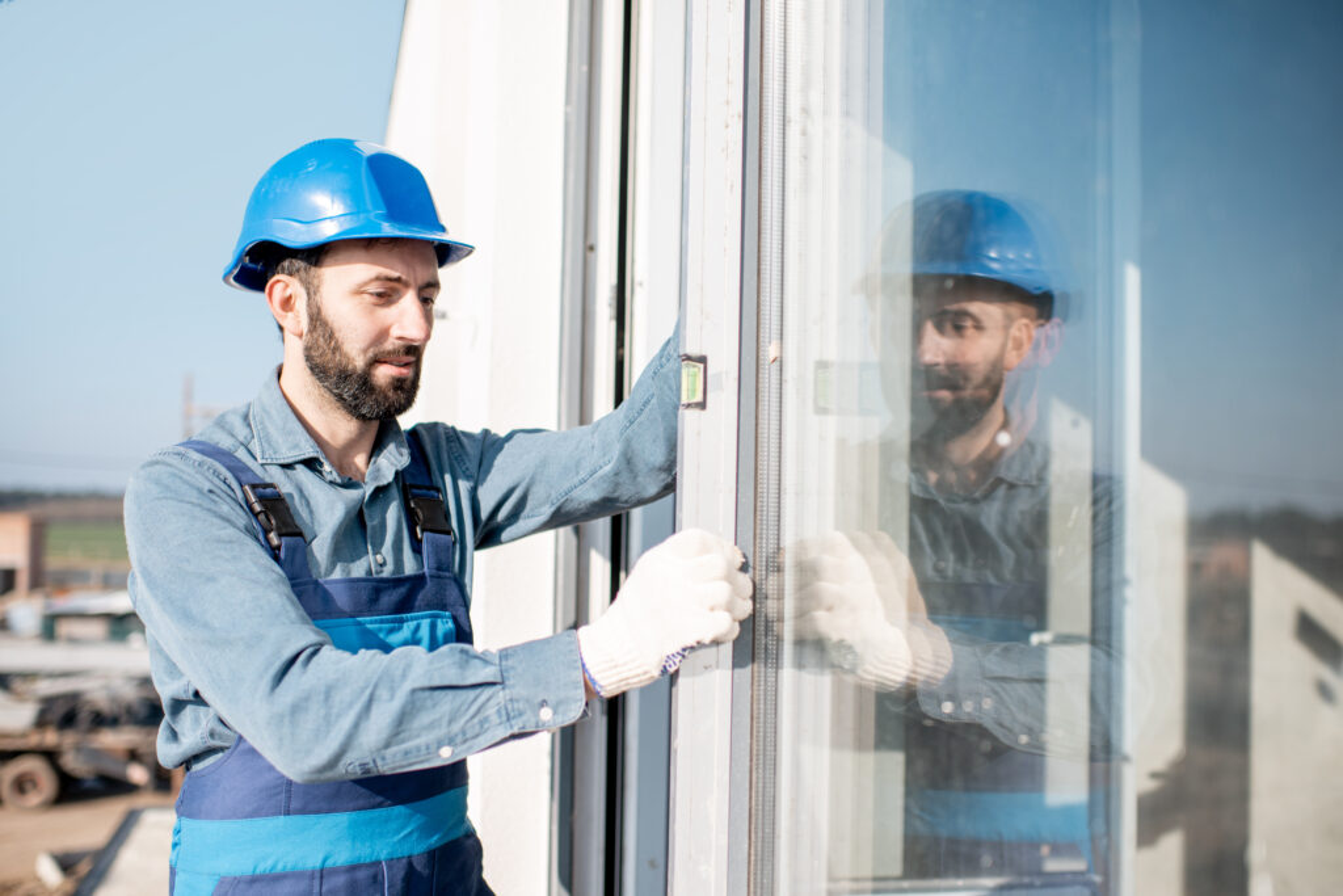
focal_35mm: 35
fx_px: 1306
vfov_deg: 37.9
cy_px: 448
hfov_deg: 54.4
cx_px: 672
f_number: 2.2
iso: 100
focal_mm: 35
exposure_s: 1/5000
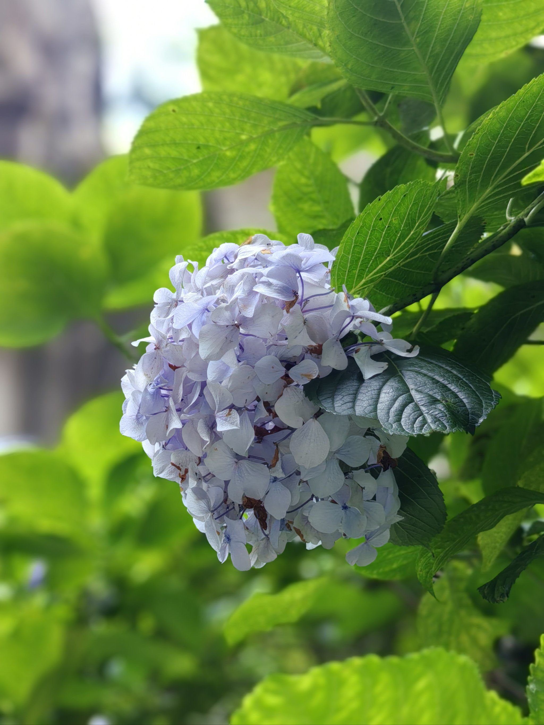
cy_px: 362
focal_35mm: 54
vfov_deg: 35.5
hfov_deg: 27.0
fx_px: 1132
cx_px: 272
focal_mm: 5.72
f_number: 1.4
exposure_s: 1/149
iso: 50
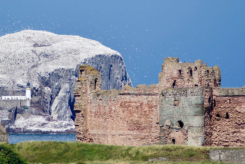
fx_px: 2832
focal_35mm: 416
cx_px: 119
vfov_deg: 3.3
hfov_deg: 5.0
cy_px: -12
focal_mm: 180
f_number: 2.8
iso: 100
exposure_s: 1/3200
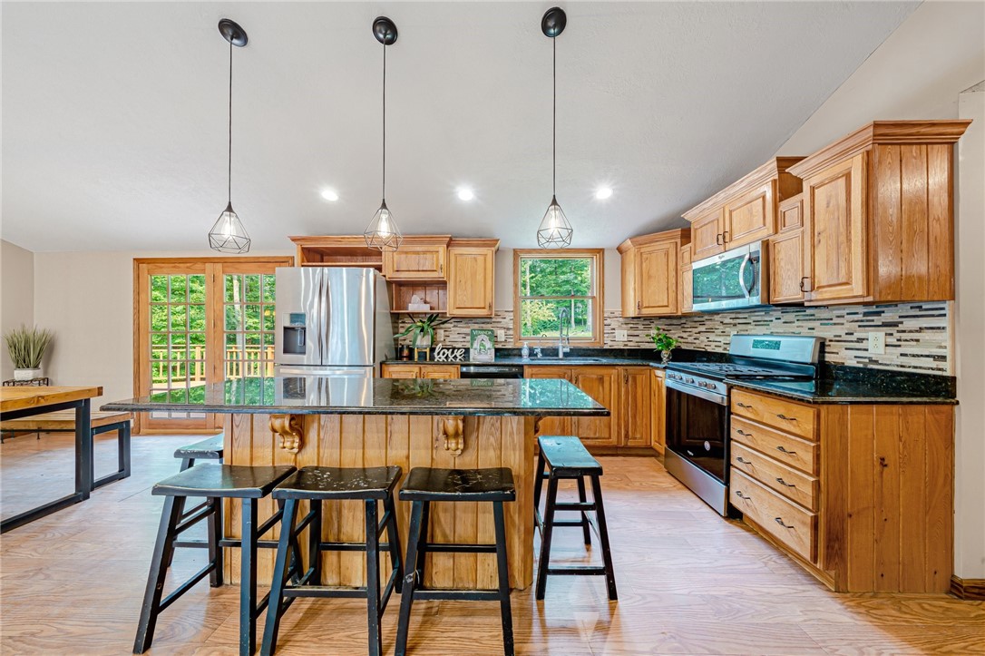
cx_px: 492
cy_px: 328
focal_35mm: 12
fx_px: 328
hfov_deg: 112.6
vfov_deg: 89.9
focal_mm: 12
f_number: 11
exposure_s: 1/6
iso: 50
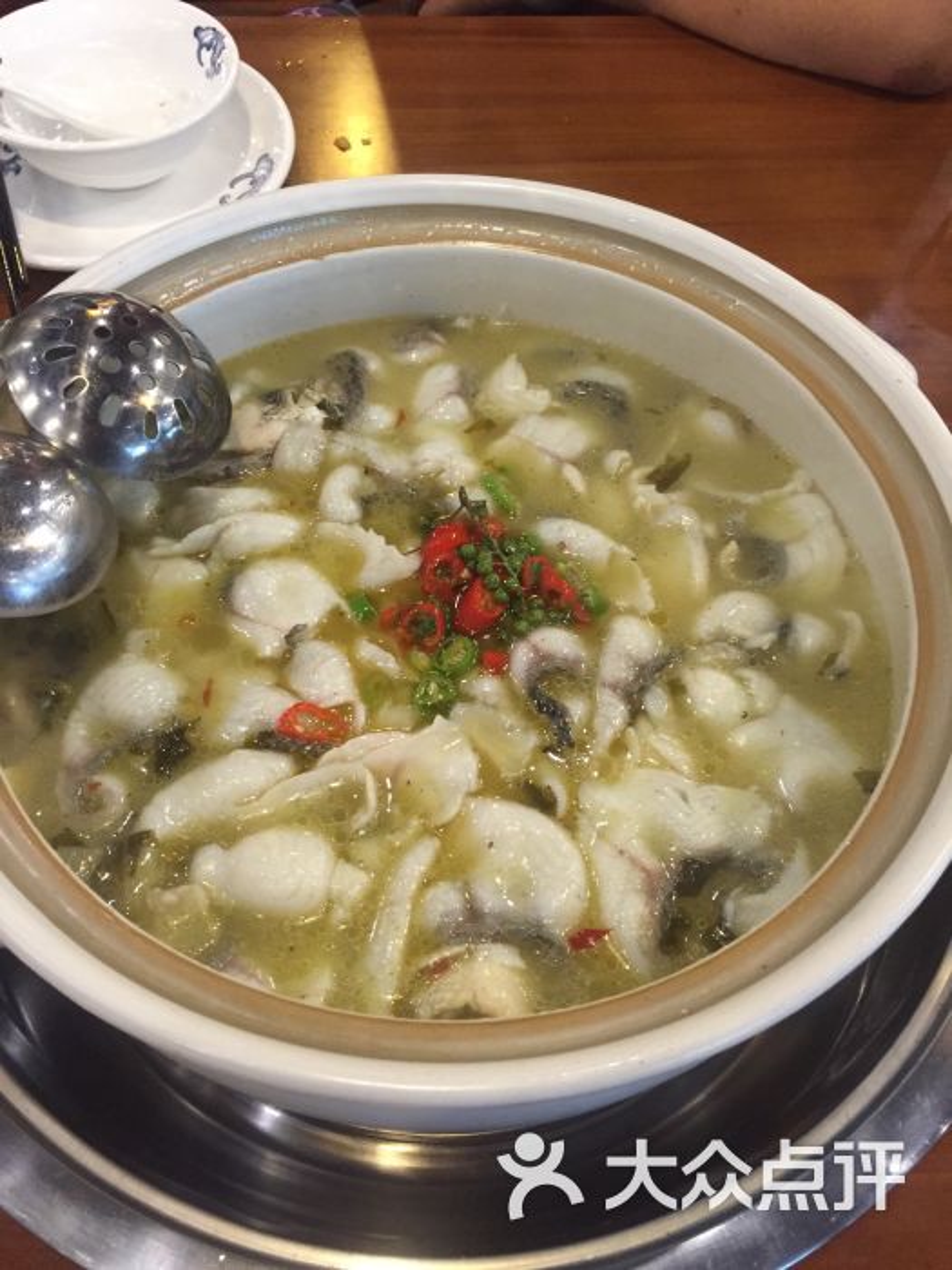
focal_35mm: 29
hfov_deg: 48.2
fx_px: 1063
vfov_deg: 61.7
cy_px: 635
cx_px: 476
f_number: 2.2
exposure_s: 1/33
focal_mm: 4.15
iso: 250
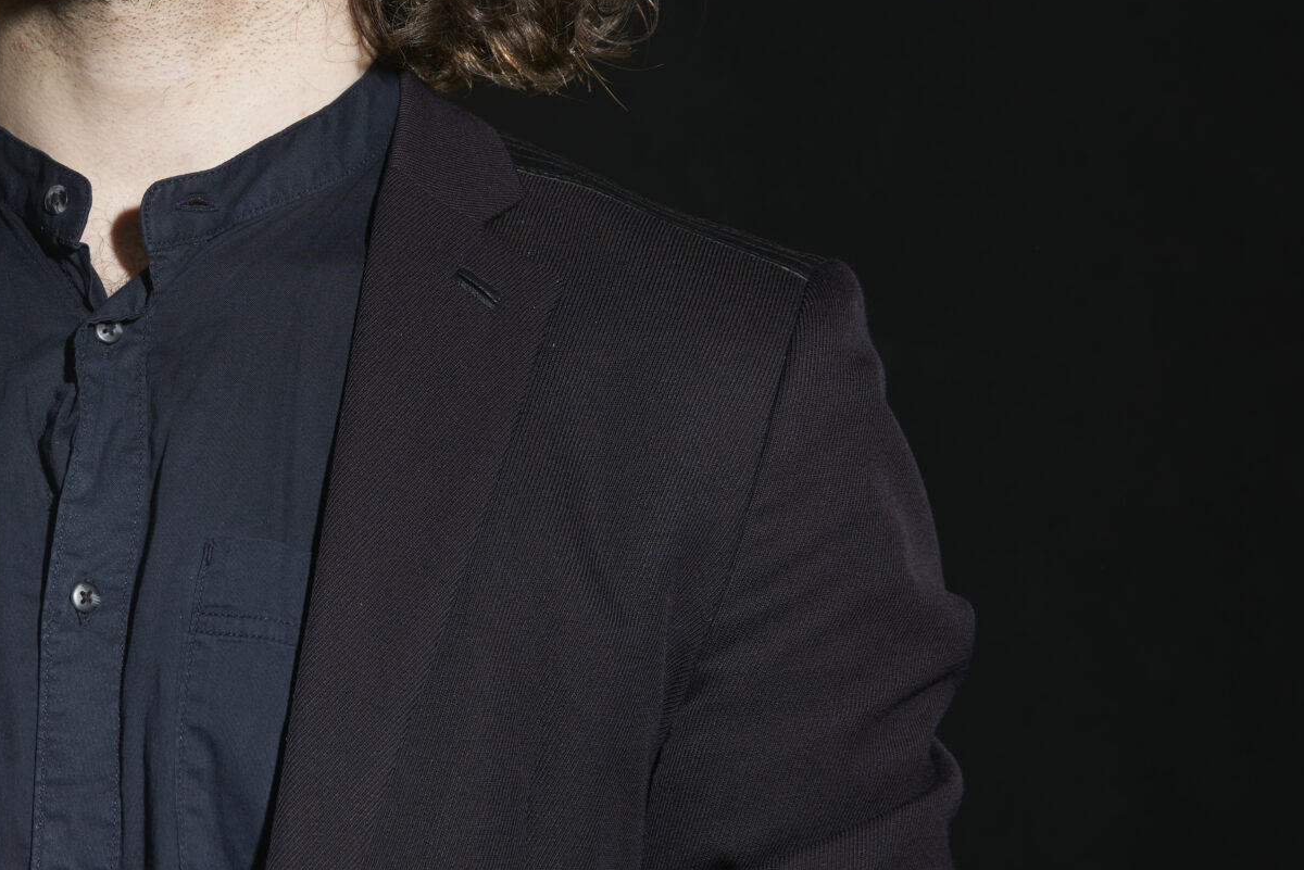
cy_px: 200
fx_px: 8116
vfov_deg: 6.1
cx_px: 266
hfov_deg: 9.2
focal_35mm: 224
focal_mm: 105
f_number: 6.3
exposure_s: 1/100
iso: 100
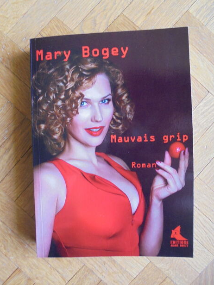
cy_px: 141
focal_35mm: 27
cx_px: 109
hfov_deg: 51.4
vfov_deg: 65.3
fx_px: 223
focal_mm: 4.6
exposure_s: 1/30
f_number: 3.5
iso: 250
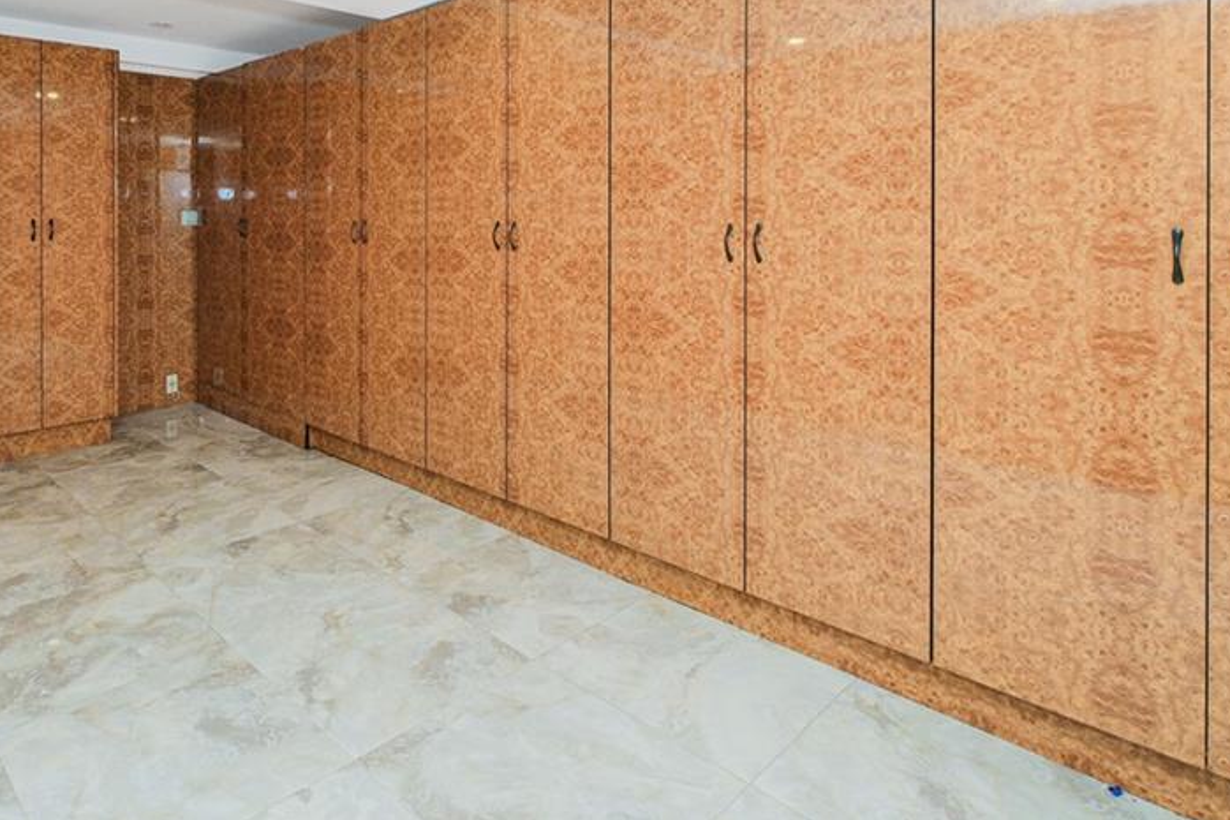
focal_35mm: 22
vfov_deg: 55.1
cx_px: 409
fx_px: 751
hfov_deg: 76.1
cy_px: 227
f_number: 8
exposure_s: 1/60
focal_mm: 10
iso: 800
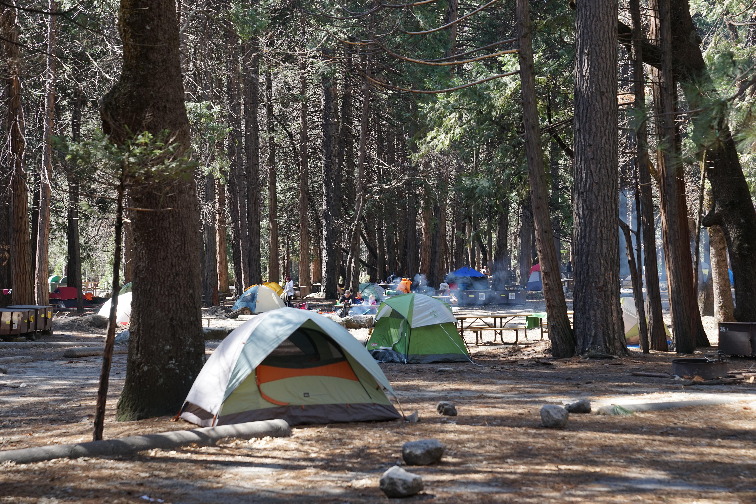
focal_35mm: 70
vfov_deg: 19.5
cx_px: 378
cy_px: 252
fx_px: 1470
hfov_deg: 28.8
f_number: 4
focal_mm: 70
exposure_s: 1/160
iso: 160
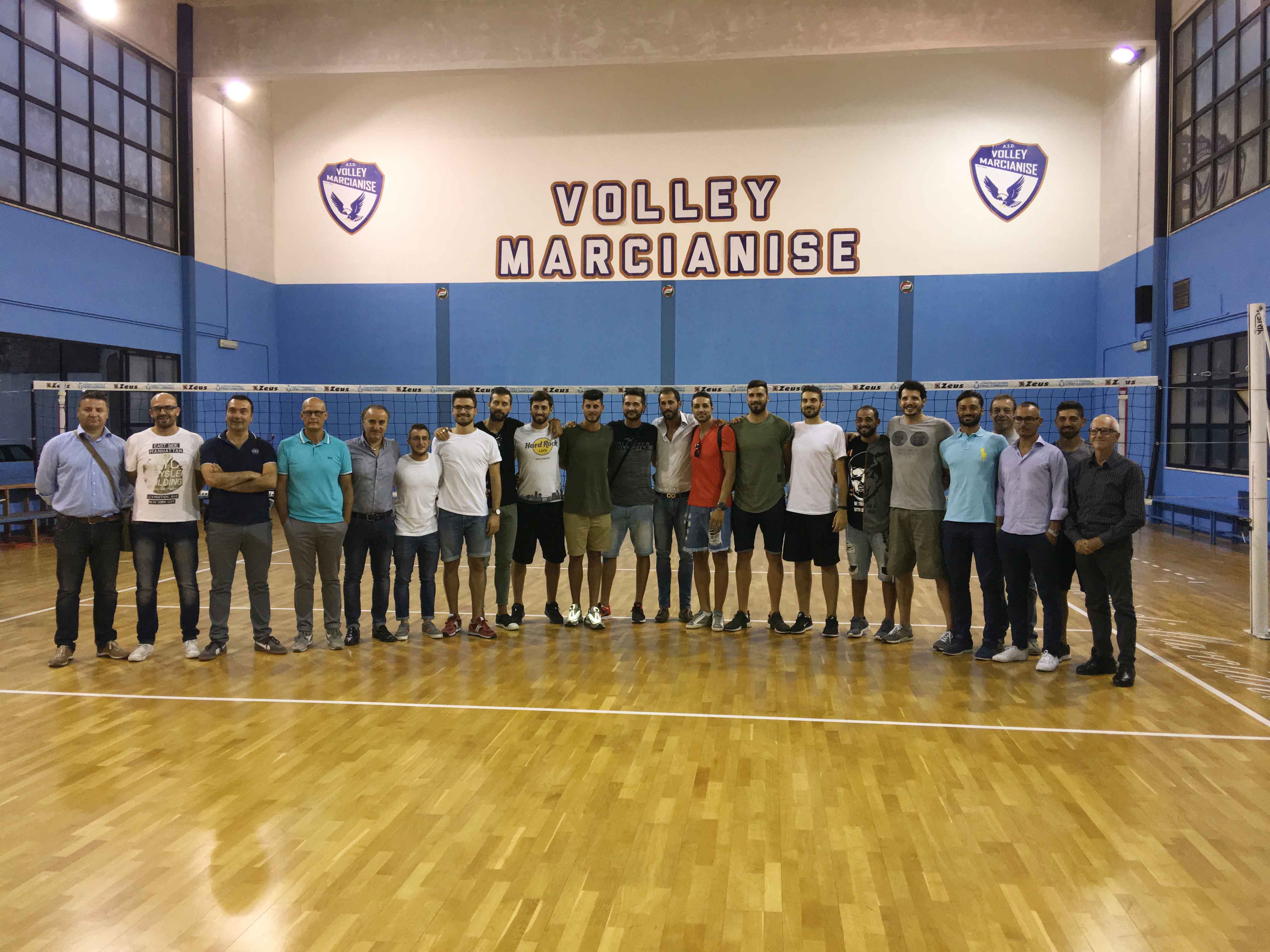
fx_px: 1064
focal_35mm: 29
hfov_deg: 61.7
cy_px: 476
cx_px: 635
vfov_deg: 48.2
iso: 64
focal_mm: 4.15
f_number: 2.2
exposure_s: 1/33
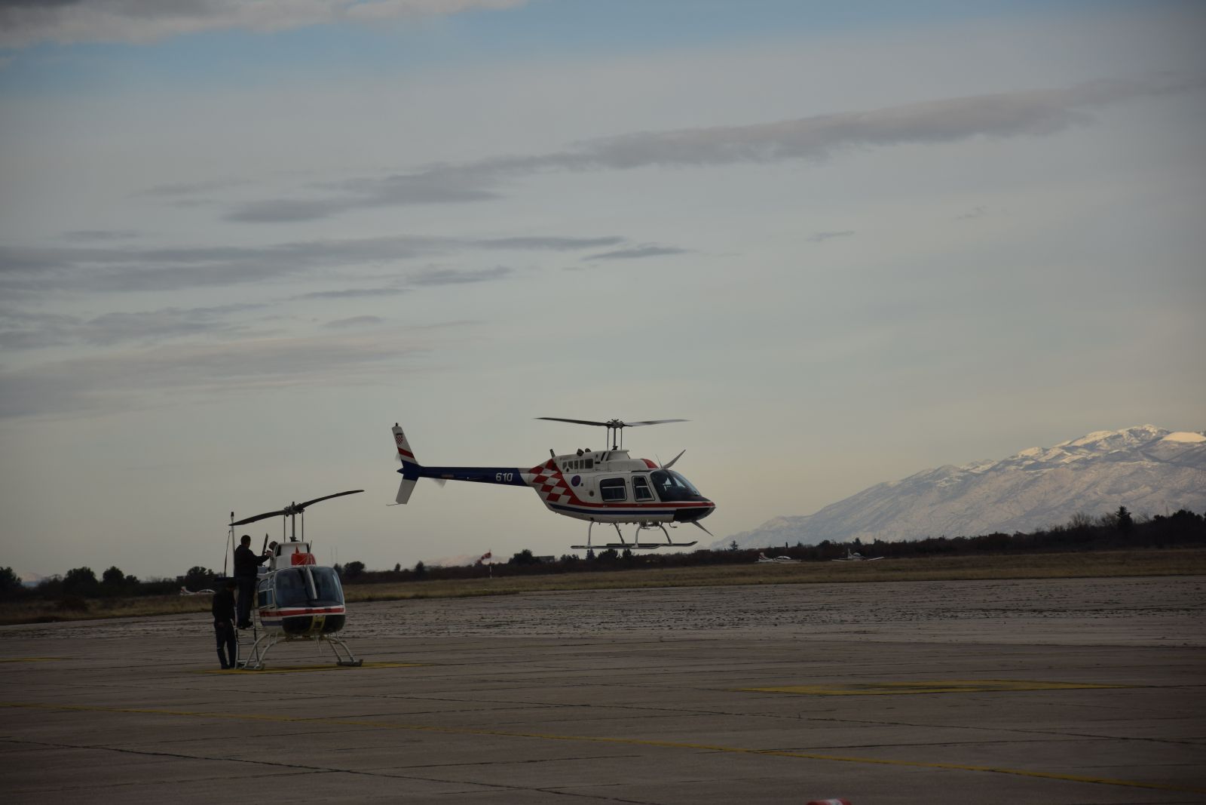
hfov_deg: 13.0
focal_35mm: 158
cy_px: 402
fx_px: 5276
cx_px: 603
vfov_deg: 8.7
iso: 100
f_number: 5.6
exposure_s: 1/800
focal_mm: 105
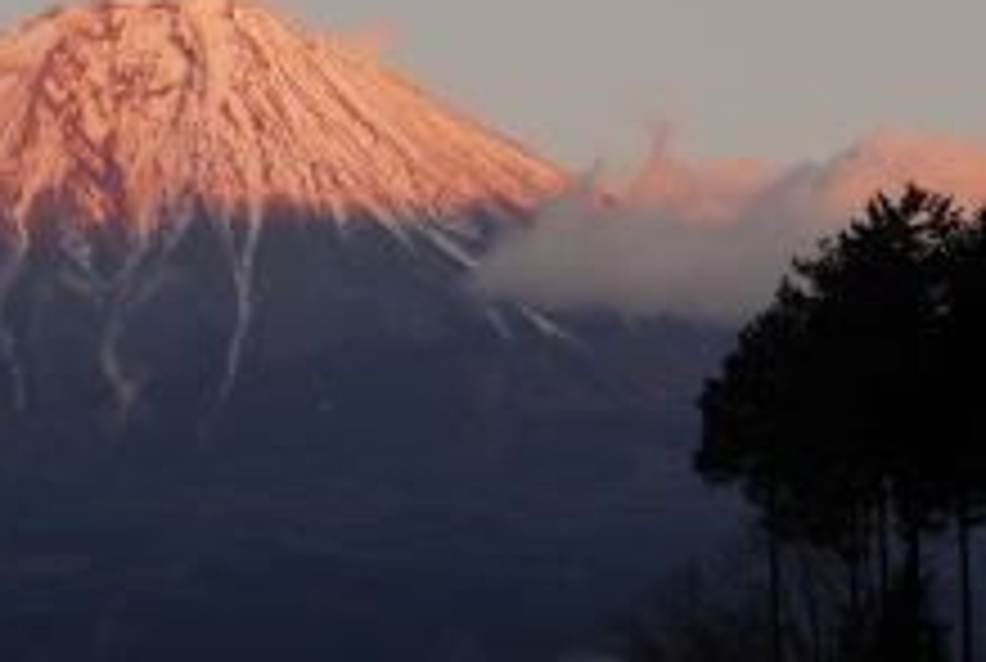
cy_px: 642
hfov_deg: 13.8
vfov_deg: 9.3
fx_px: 4057
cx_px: 234
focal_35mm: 148
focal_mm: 27
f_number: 16
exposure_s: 1/6
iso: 100
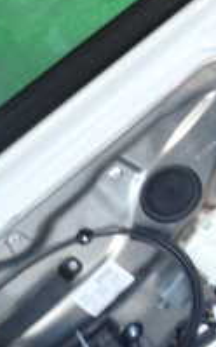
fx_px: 755
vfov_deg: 24.1
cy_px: -38
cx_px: 362
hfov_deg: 14.7
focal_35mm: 80
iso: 200
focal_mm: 4.5
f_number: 2
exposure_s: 1/60
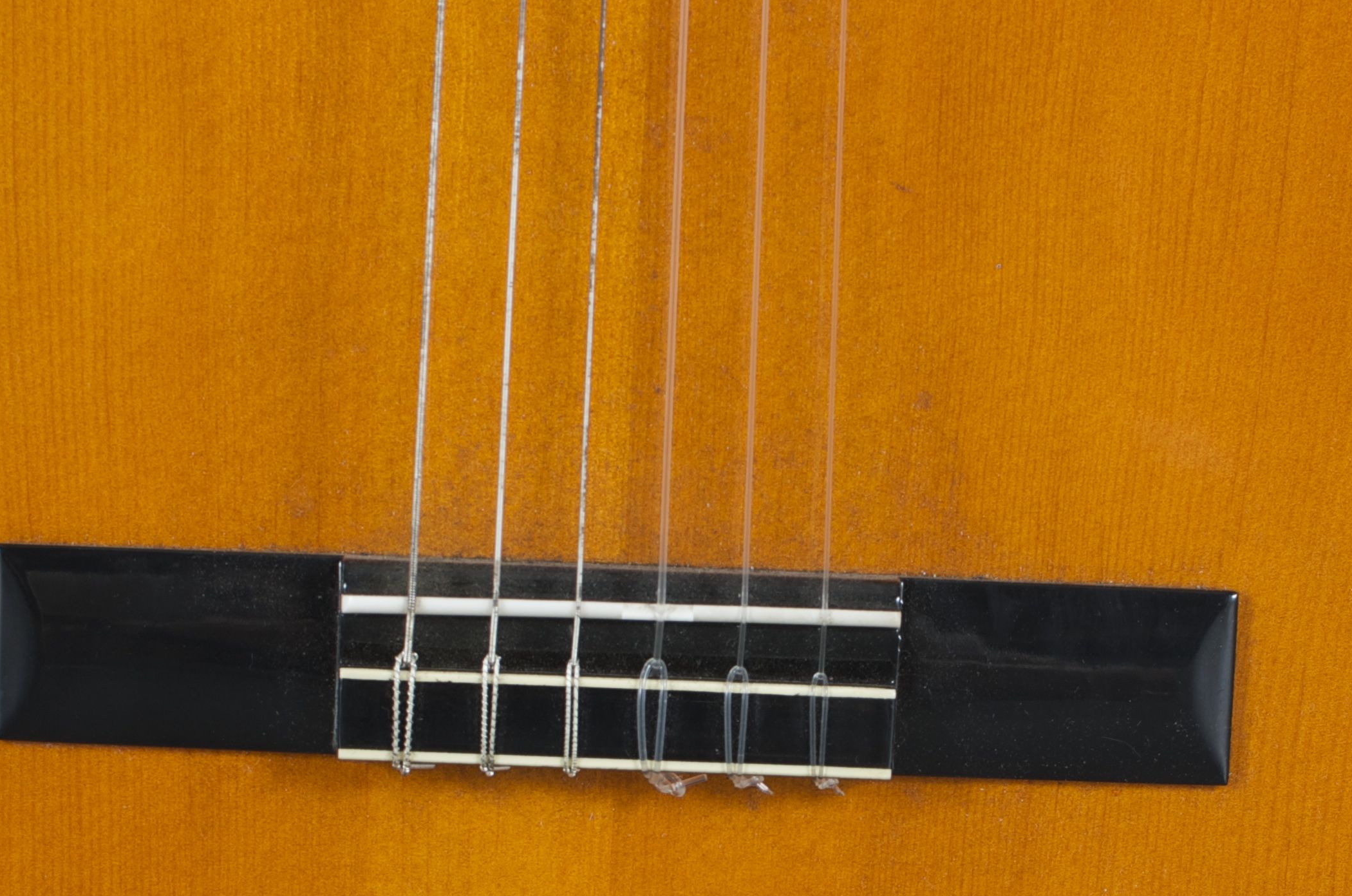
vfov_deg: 11.0
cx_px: 709
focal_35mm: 123
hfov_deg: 16.7
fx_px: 4616
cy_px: 720
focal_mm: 35
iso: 100
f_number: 6.3
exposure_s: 1/125
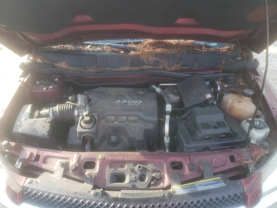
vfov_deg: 53.1
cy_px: 104
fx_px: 208
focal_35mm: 26
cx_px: 138
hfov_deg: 67.3
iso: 50
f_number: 1.5
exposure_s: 1/200
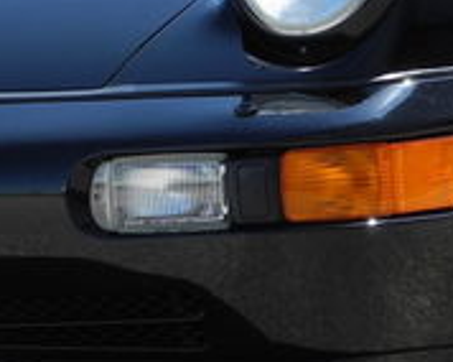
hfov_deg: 3.0
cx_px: 61
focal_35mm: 644
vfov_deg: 2.4
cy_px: 92
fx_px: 8625
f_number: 5
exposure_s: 1/272
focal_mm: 32.6
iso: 100
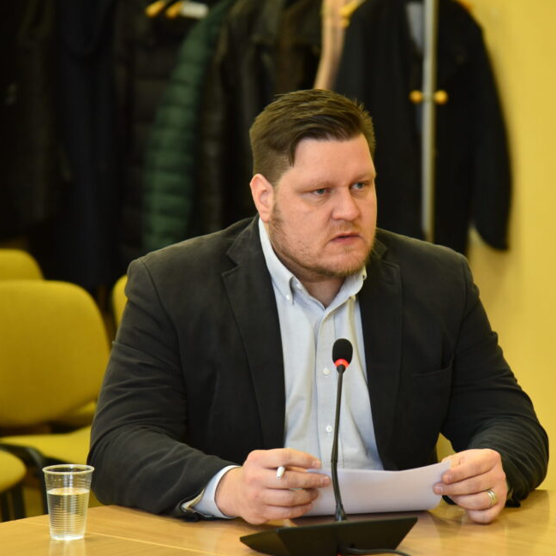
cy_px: 287
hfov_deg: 10.9
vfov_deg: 10.9
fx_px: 2926
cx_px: 331
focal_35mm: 161
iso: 1600
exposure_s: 1/125
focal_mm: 120
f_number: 4
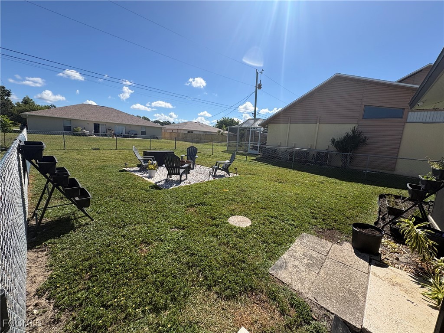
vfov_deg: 85.7
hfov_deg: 102.1
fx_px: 180
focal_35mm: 14
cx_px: 222
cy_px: 166
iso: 40
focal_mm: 2.22
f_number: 2.2
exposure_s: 1/1880
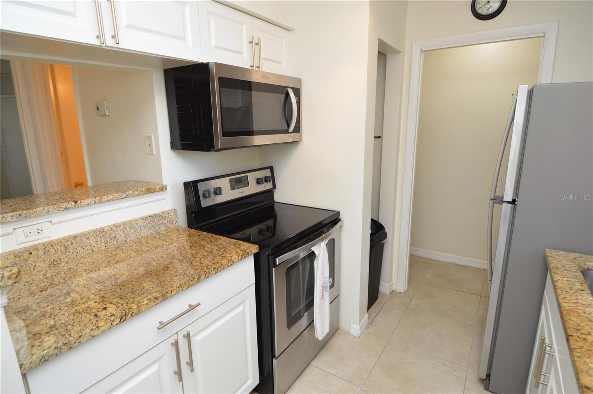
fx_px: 296
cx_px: 296
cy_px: 197
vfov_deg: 67.3
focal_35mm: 18
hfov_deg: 90.1
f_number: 4
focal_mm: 12
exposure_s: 1/60
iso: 400
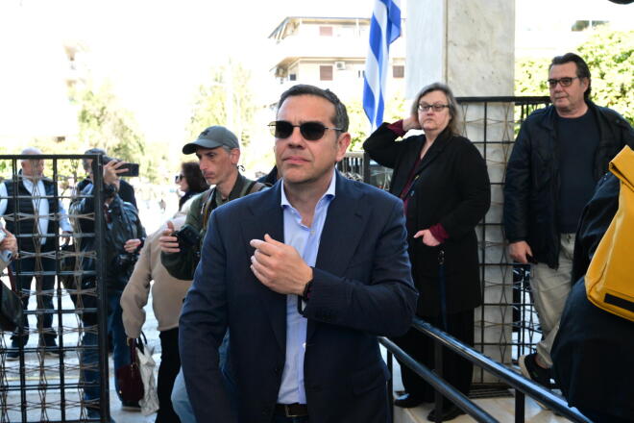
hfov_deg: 42.7
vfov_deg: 29.2
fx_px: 810
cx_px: 317
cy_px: 212
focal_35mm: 46
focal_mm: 46
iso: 3200
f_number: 9
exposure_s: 1/400
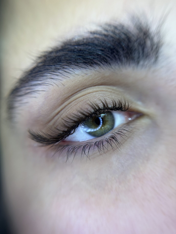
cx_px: 88
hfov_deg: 56.8
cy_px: 117
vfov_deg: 71.6
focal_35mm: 24
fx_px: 163
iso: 80
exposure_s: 1/119
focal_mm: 6.86
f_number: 1.78
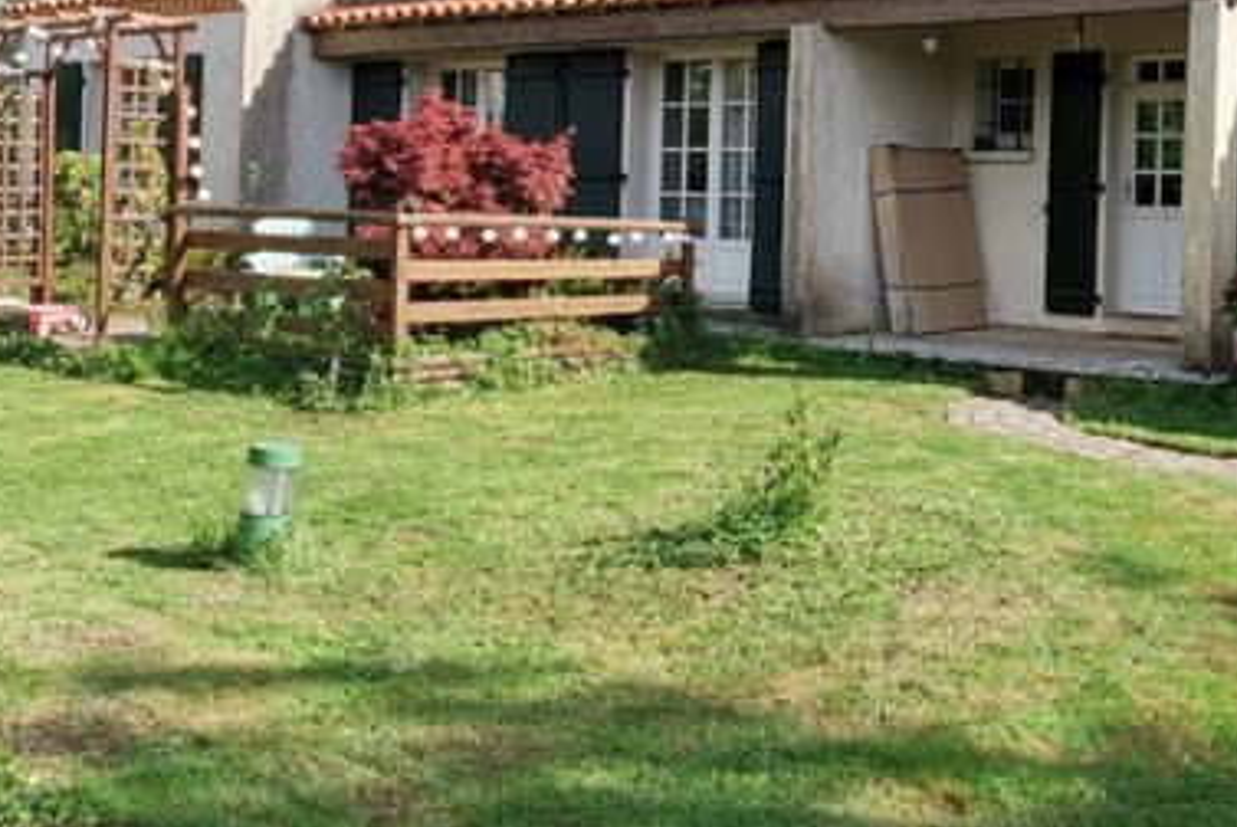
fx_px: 1479
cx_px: 961
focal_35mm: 43
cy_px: 203
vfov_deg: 30.7
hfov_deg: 43.6
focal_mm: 4.66
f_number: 1.4
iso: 50
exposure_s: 1/2105
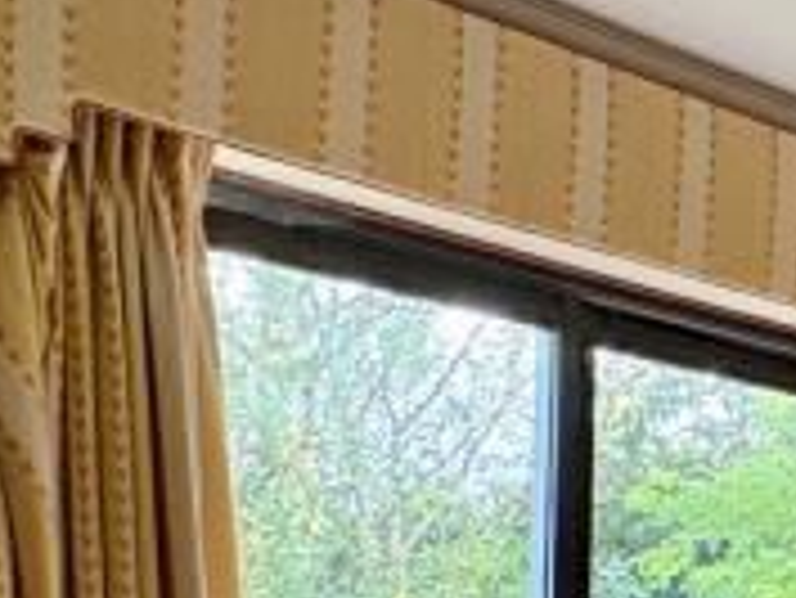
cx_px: 1758
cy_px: 827
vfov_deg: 16.9
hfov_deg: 16.0
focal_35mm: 81
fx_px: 1864
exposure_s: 1/60
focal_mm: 2.22
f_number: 2.2
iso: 320
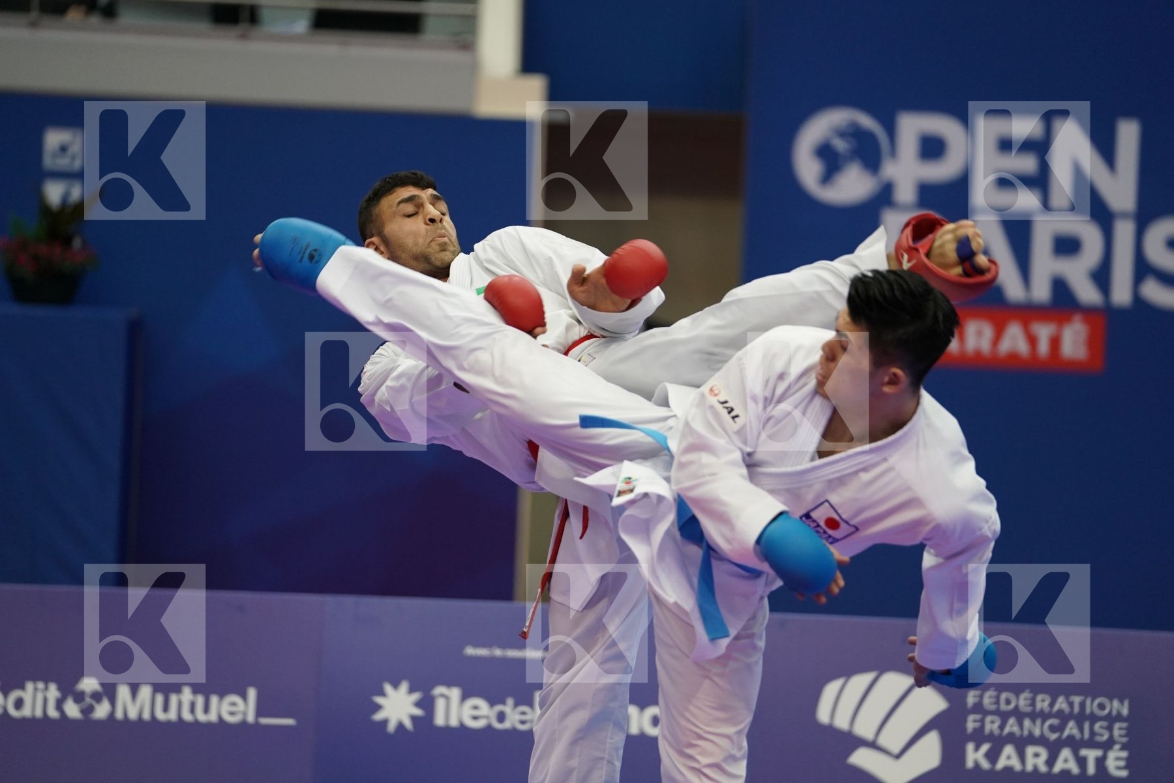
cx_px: 587
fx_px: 5674
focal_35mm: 174
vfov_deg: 7.9
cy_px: 392
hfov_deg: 11.8
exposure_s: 1/1000
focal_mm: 174
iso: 2500
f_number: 2.8
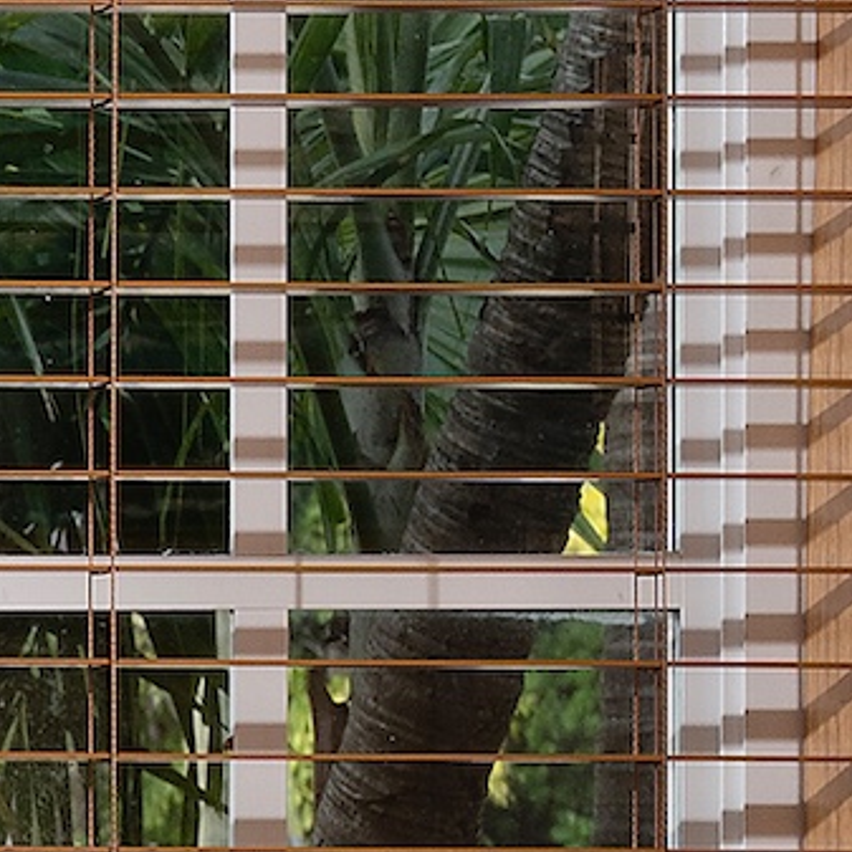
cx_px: -1878
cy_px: 1083
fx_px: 10108
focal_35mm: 363
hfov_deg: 4.6
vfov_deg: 4.8
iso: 160
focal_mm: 36
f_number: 8
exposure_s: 1/80
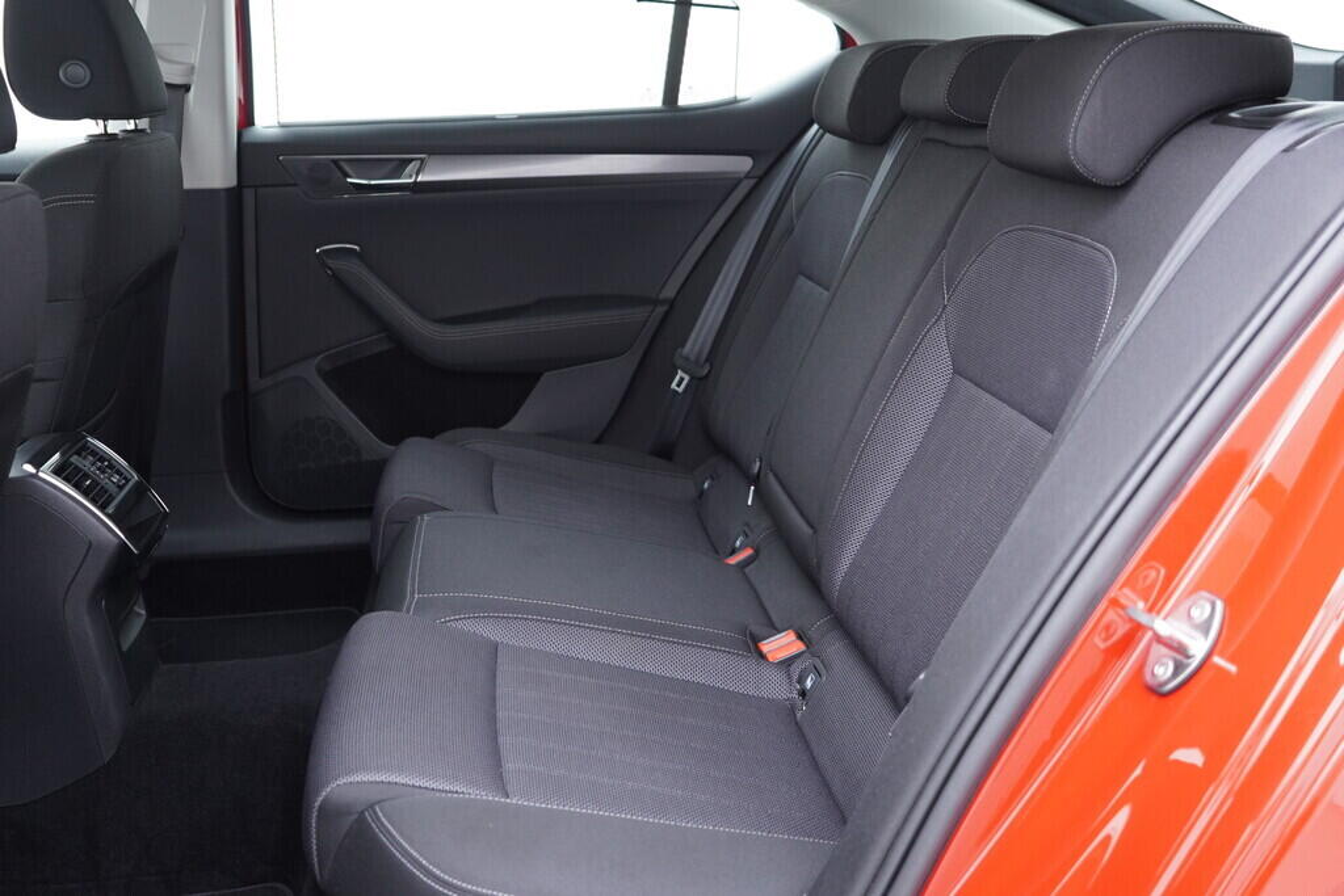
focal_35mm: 36
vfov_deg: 36.9
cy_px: 448
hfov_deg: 53.1
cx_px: 672
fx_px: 1344
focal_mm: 24
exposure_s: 1/40
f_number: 2.8
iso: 500
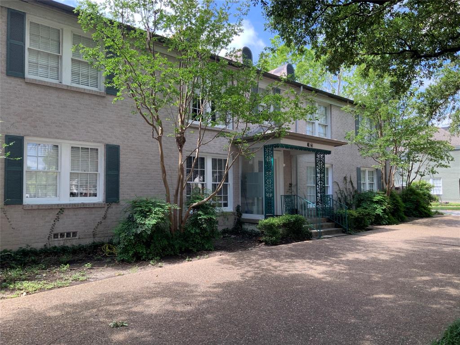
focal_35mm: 29
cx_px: 230
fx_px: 385
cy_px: 172
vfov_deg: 48.2
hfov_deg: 61.7
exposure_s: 1/265
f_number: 1.8
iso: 16
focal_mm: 3
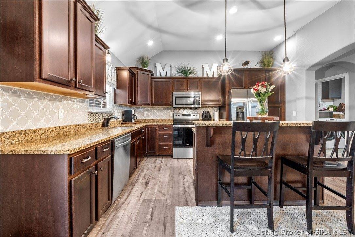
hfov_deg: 100.4
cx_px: 178
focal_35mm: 15
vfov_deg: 77.3
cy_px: 118
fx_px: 148
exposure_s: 1.6
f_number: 11
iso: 400
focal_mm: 10
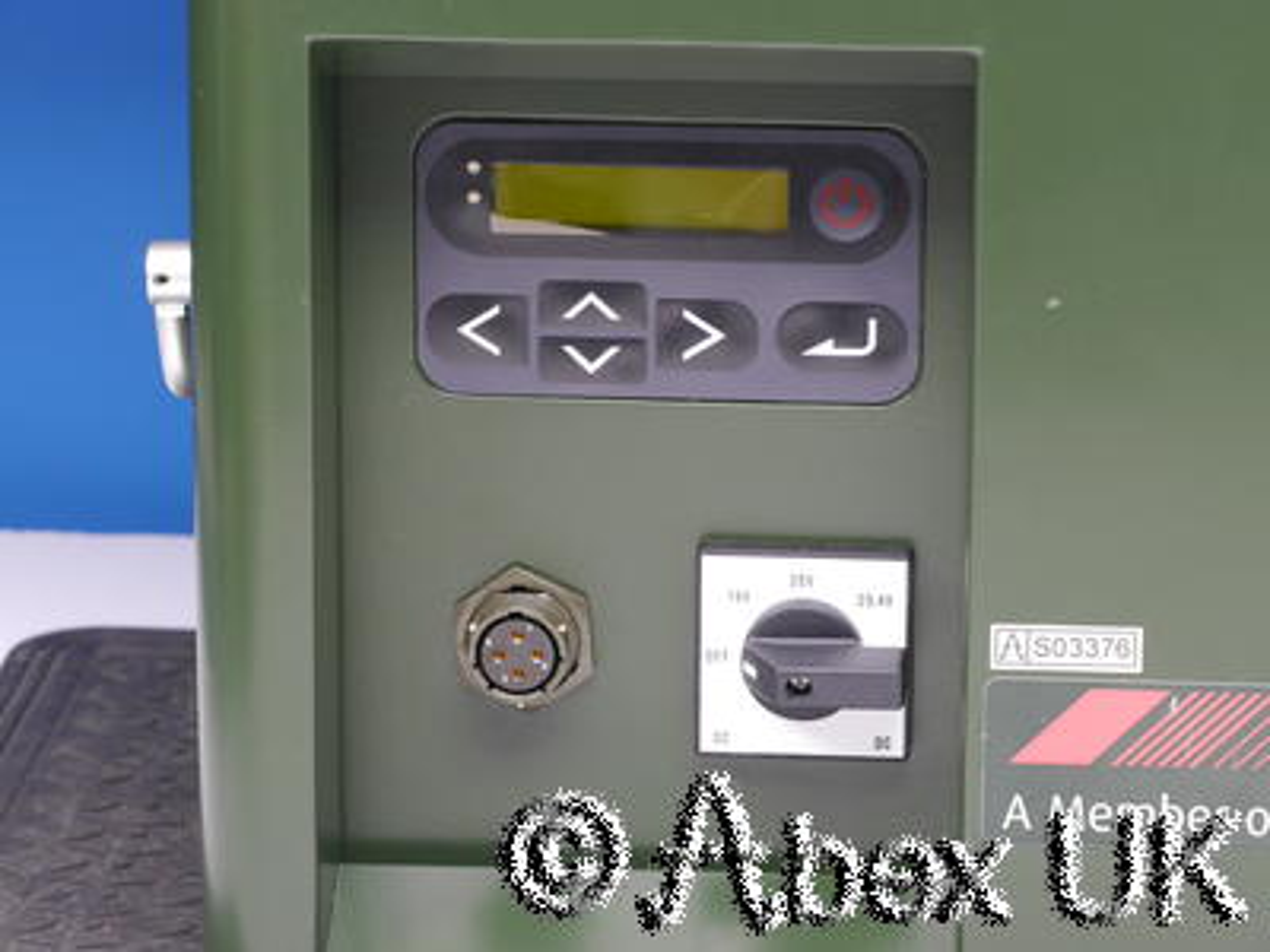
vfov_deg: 9.2
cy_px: 476
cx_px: 635
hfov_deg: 12.2
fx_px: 5943
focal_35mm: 162
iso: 400
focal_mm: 81
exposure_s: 1/5
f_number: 9
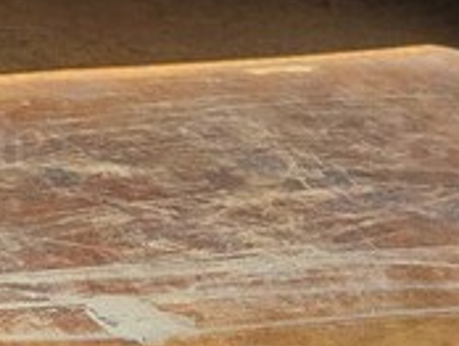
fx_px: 1208
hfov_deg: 19.0
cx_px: -224
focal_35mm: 91
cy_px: 37
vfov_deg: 16.1
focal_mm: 4.3
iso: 50
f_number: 2.4
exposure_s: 1/537
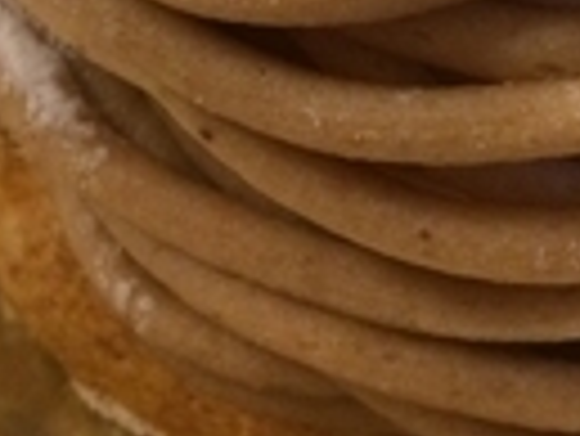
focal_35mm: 101
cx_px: 531
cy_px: -198
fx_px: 1694
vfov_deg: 13.9
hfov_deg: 19.1
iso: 320
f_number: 2.2
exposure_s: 1/33
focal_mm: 4.15
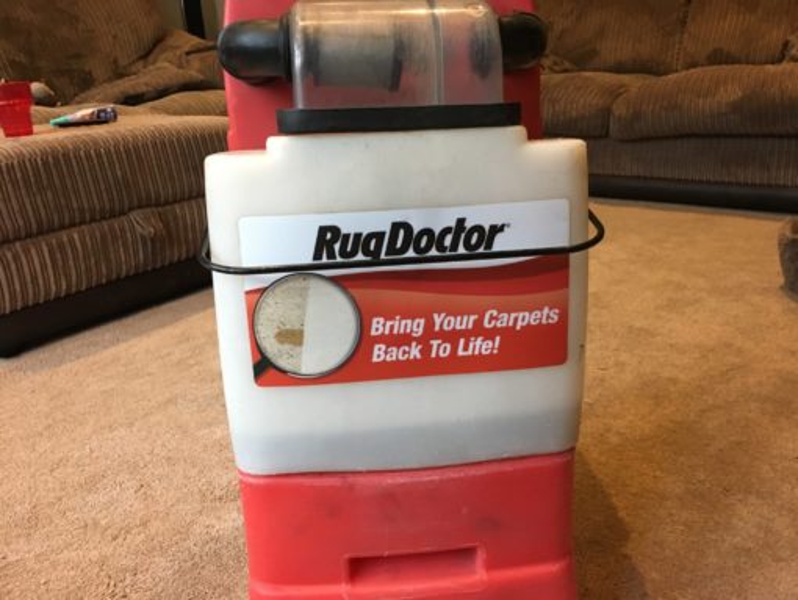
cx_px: 399
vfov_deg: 48.3
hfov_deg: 61.6
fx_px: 669
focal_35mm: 29
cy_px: 300
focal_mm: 4.15
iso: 200
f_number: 2.2
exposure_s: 1/33
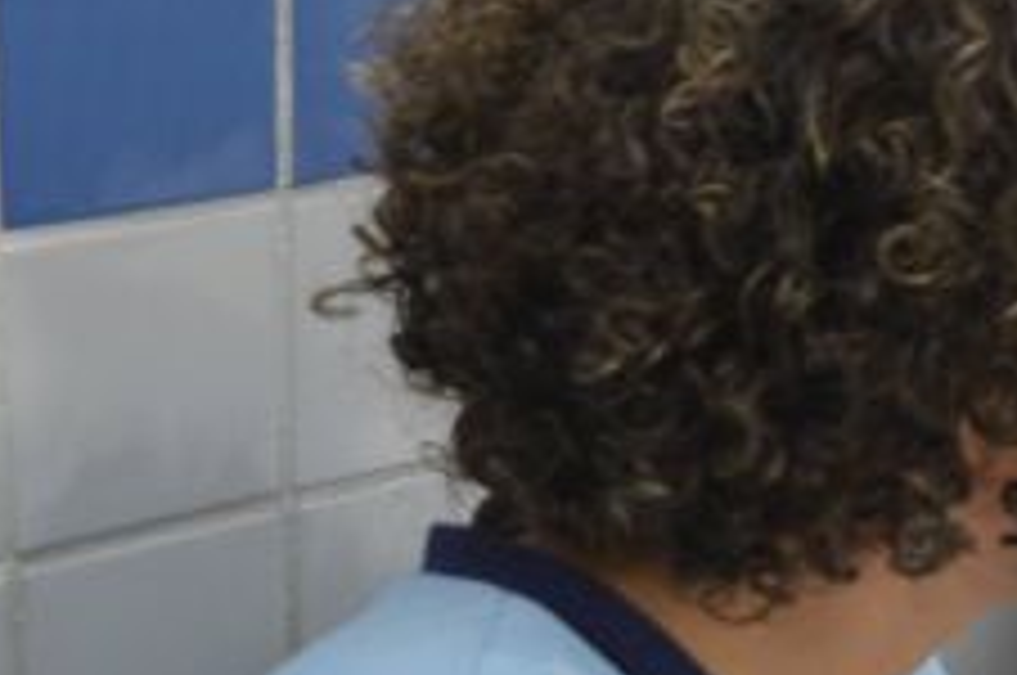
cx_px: 1418
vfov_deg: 10.8
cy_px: 812
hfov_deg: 15.5
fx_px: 3498
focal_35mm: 124
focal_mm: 35
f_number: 5
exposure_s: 1/80
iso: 1250
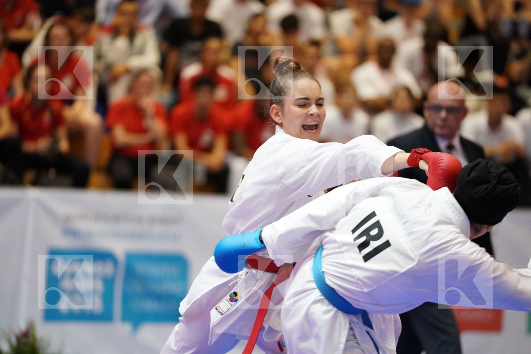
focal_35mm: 179
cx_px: 266
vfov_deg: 7.7
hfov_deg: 11.5
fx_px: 2640
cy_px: 177
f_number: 2.8
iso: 5000
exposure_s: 1/800
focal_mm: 179
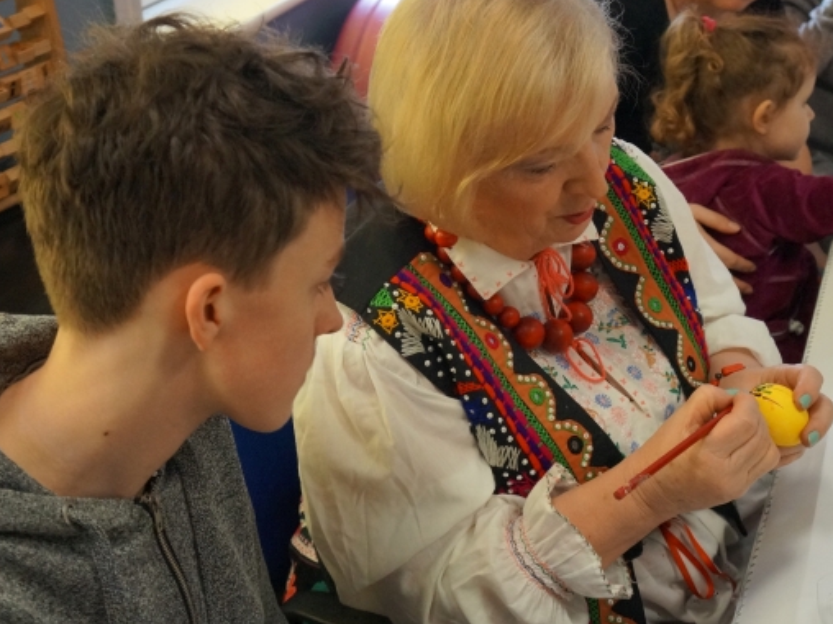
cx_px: 474
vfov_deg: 24.8
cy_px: 280
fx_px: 1420
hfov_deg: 32.7
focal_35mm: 59
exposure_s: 1/160
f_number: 4
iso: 1600
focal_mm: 26
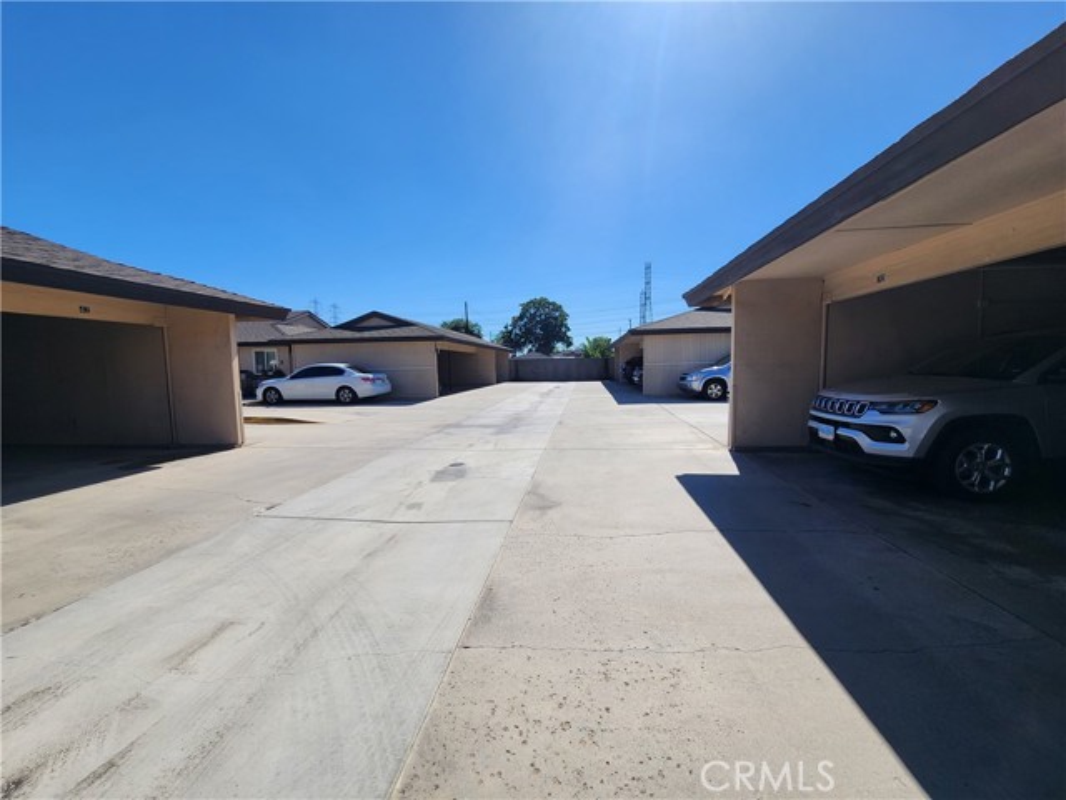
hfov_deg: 106.2
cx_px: 533
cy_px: 400
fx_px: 400
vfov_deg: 89.9
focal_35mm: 13
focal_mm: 2.2
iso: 50
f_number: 2.2
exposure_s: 1/2503
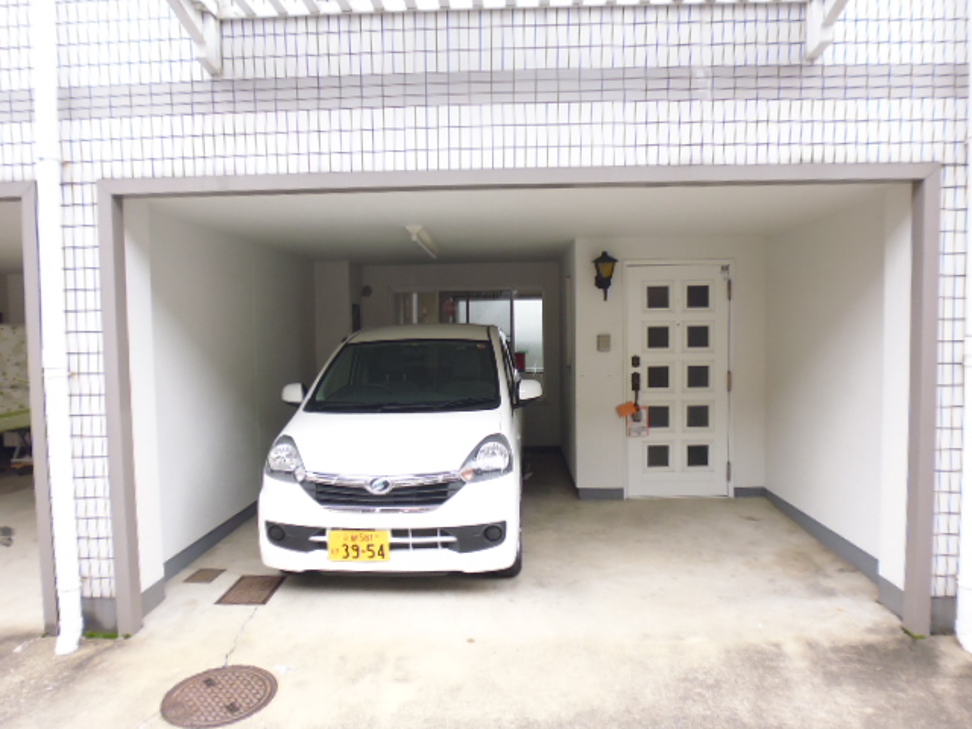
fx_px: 674
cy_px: 364
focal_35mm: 24
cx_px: 486
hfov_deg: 71.6
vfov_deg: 56.8
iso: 125
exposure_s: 1/60
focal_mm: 4.3
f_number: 2.8
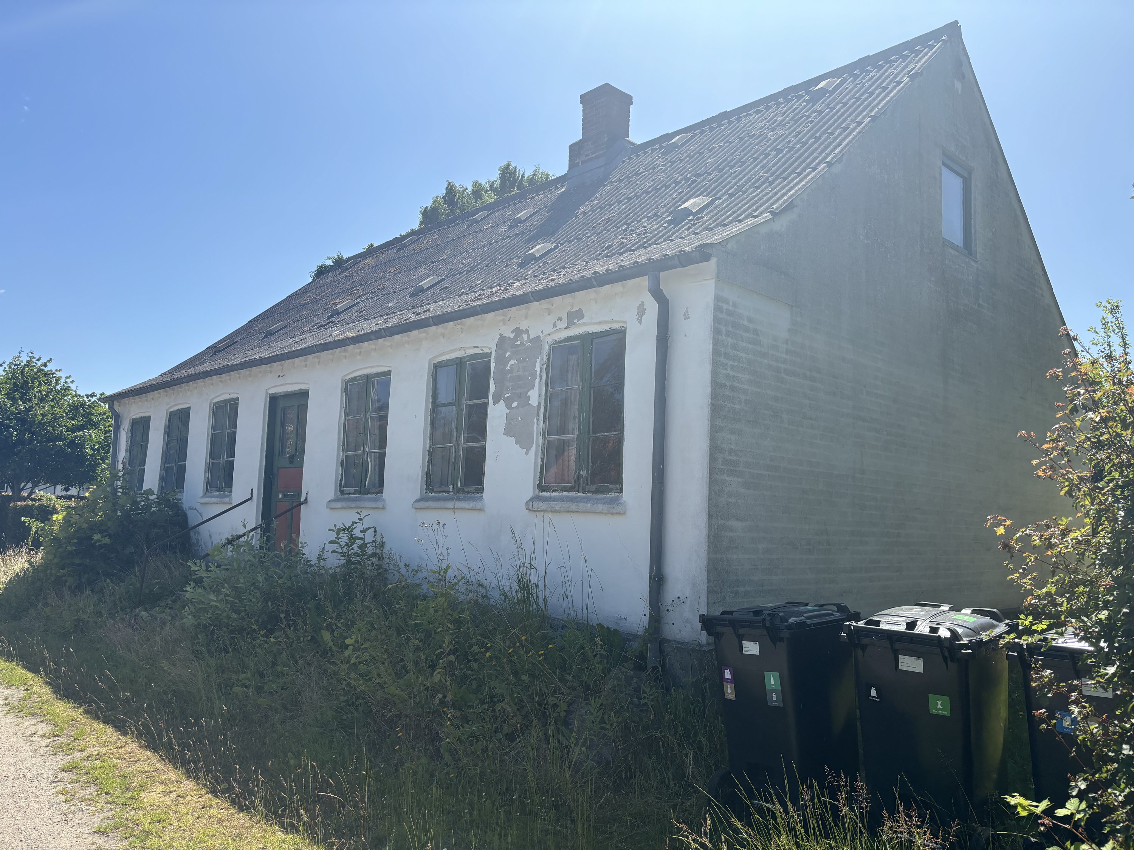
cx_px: 567
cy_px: 425
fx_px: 852
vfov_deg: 53.1
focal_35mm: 26
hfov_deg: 67.3
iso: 50
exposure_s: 1/3021
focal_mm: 5.96
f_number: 1.6
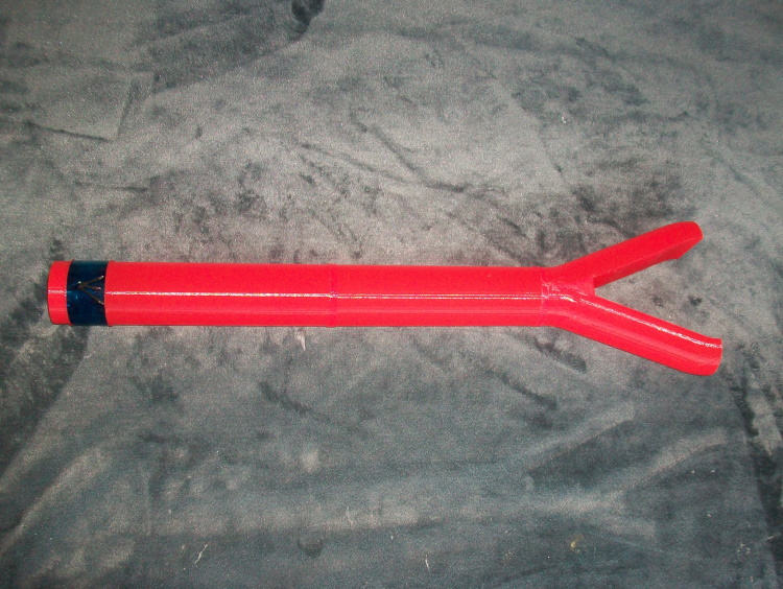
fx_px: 770
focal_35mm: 34
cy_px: 294
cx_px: 392
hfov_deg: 53.9
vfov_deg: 41.9
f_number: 2.8
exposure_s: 1/60
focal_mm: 5.7
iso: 160
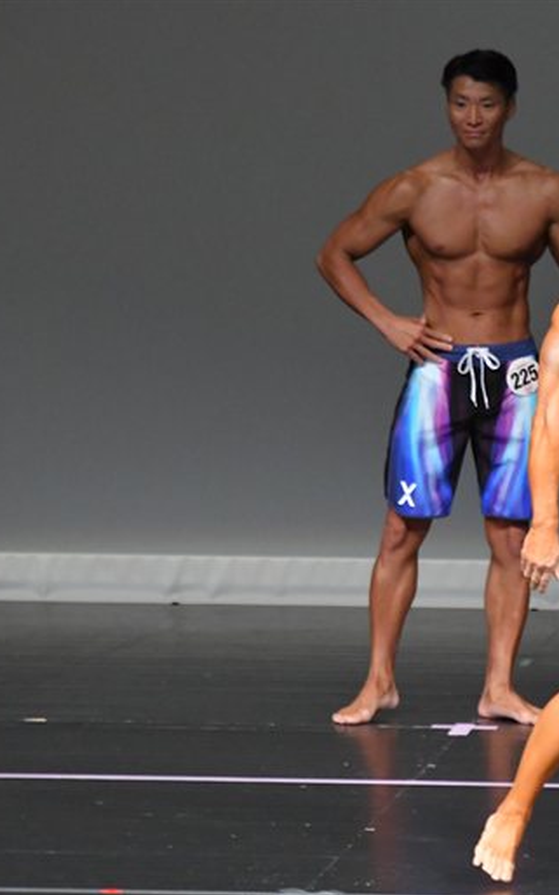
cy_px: 448
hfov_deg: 2.5
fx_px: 12926
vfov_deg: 4.0
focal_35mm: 530
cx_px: 457
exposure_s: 1/400
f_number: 5.6
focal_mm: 230
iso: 5000
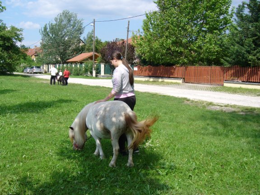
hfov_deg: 52.6
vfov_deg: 40.7
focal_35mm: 35
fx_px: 263
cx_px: 130
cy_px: 98
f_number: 5.6
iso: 64
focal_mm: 5.8
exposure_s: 1/200
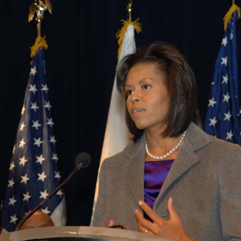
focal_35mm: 164
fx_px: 1289
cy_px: 120
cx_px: 126
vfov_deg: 10.7
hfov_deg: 10.7
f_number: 7.1
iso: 500
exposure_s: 1/50
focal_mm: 85
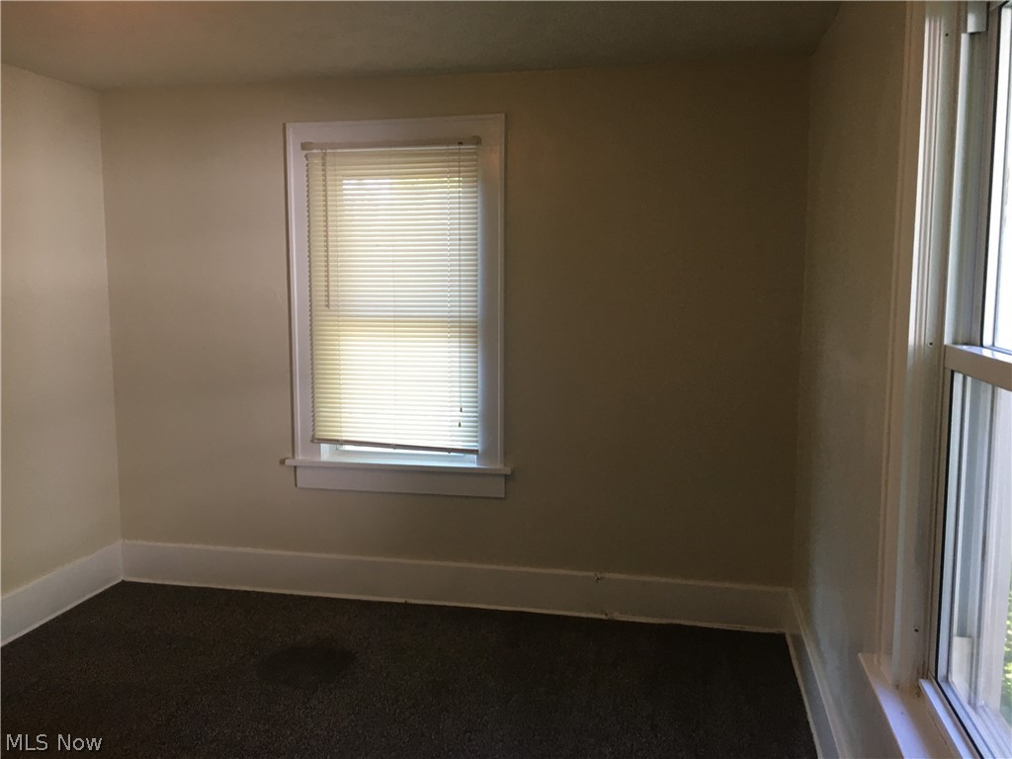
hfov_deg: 61.7
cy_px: 380
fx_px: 848
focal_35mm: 29
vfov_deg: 48.2
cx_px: 506
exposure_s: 1/30
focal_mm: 4.15
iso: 80
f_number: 2.2
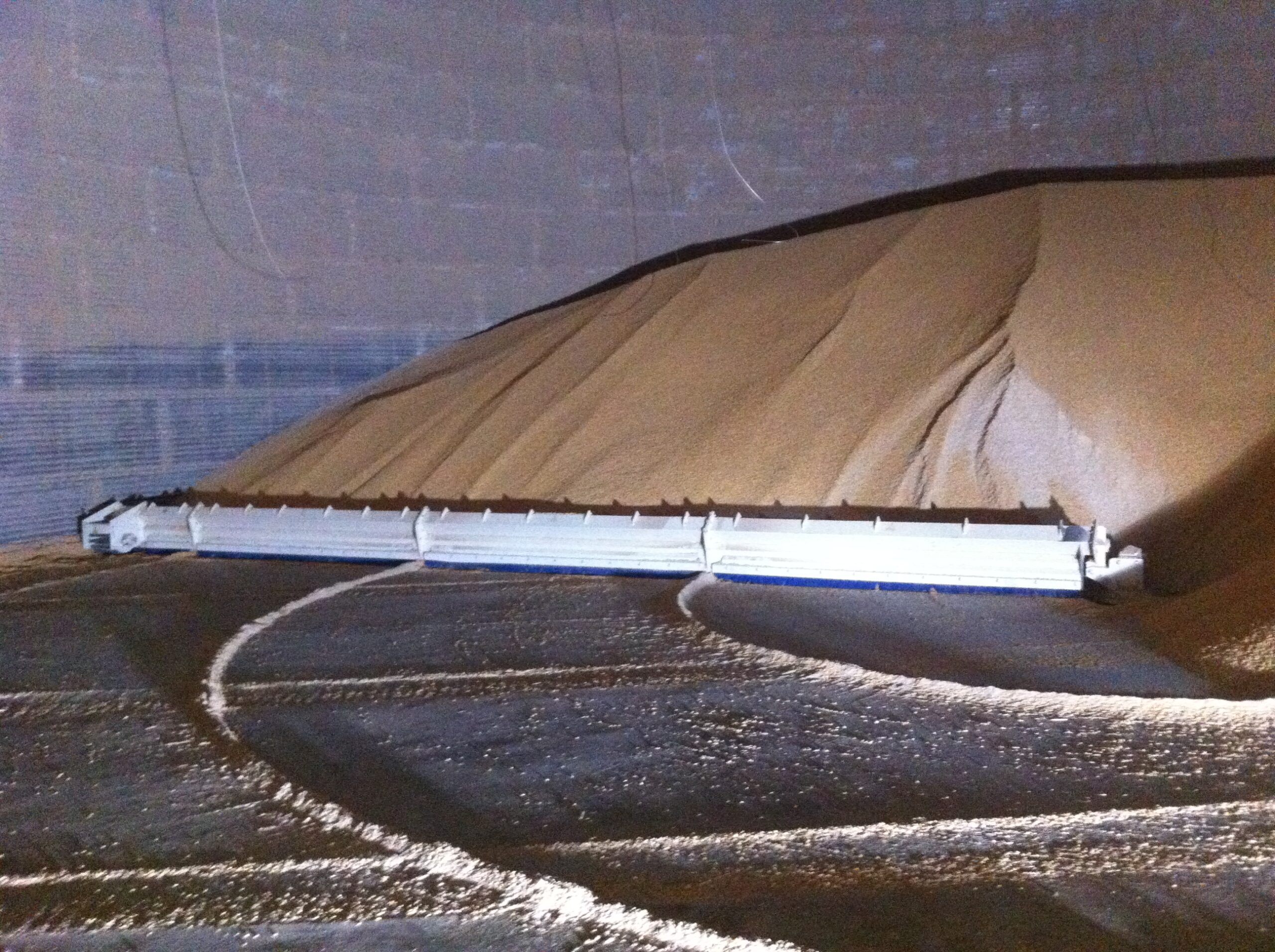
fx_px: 1287
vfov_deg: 40.6
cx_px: 638
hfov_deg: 52.7
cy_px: 476
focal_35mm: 35
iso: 800
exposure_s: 1/15
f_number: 2.8
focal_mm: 3.85
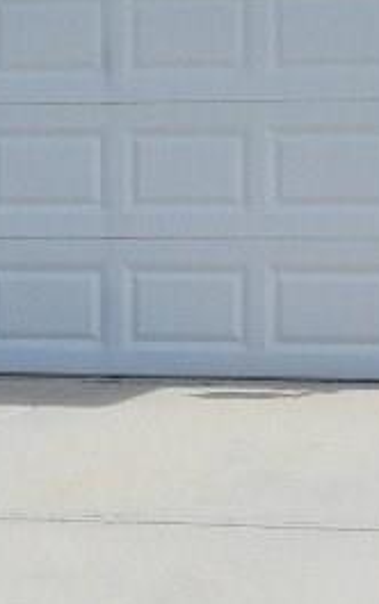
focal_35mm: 168
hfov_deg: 7.7
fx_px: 2772
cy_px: 123
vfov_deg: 12.4
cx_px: 521
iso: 160
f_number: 6.3
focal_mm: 7.3
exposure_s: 1/392
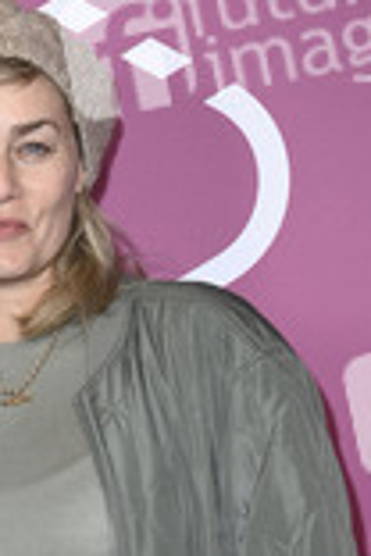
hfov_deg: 10.1
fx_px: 2056
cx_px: -82
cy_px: 570
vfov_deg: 15.1
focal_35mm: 133
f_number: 5.6
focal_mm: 52
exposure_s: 1/250
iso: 640
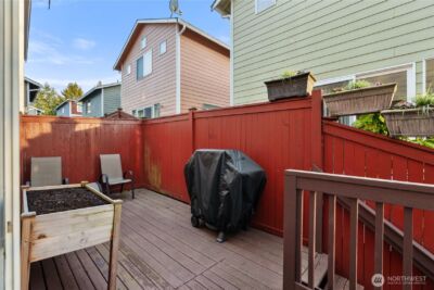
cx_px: 217
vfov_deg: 73.8
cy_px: 145
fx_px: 193
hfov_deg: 96.7
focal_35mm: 16
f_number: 5
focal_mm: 16
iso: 1600
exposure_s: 1/160
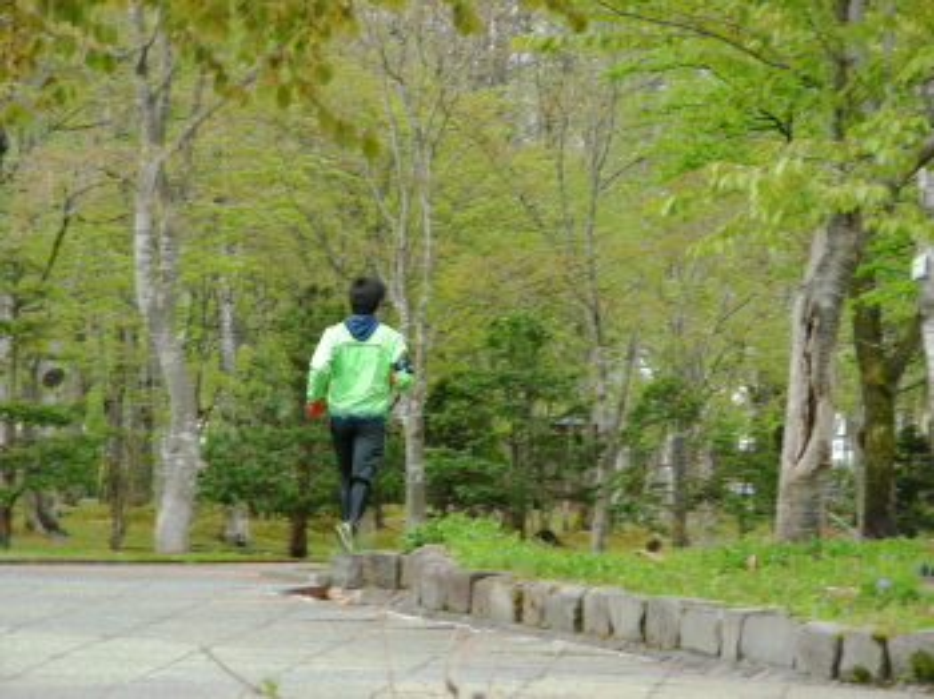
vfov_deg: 7.6
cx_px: 467
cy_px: 350
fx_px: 5285
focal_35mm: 196
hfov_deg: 10.1
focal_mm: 32.7
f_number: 3.5
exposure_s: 1/60
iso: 104
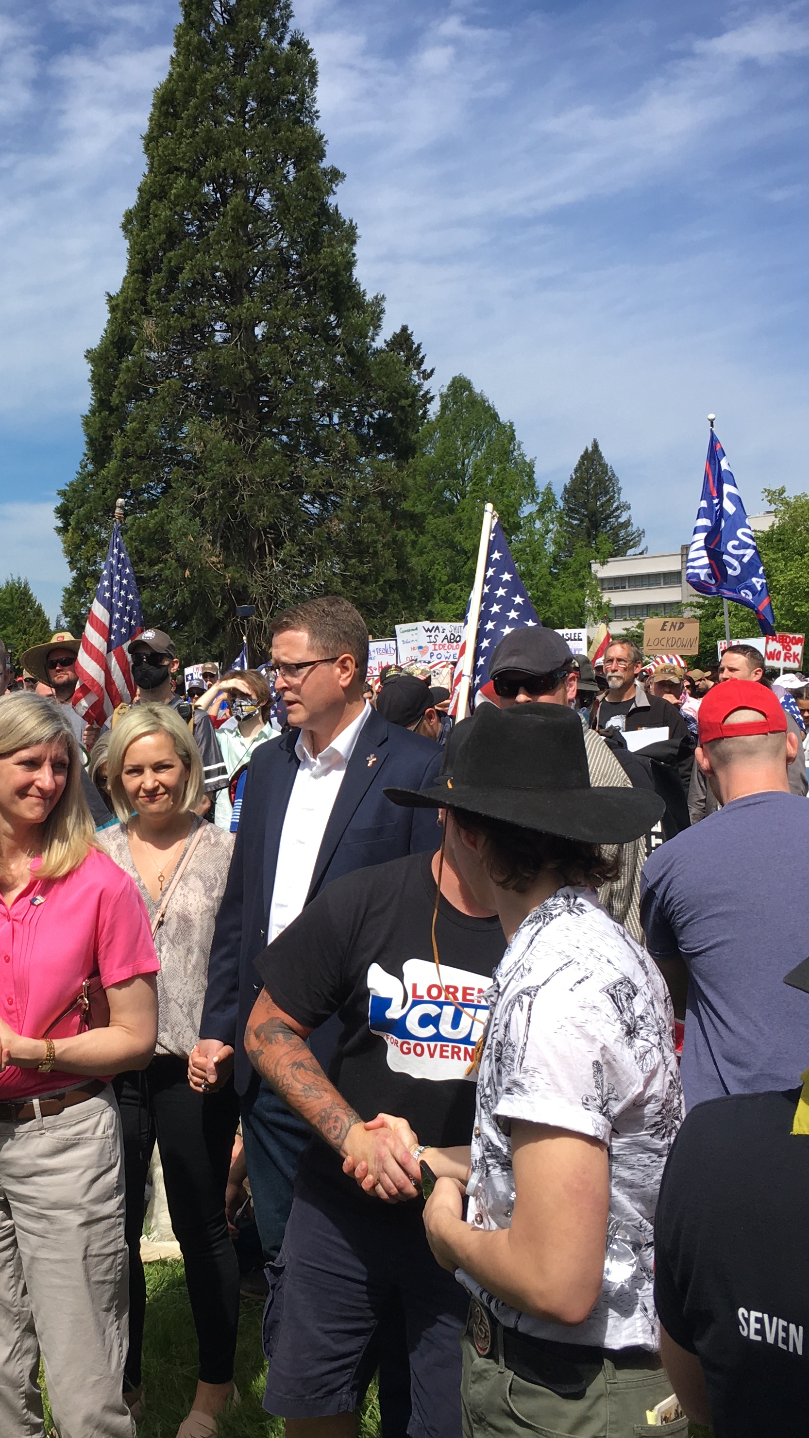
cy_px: 708
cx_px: 159
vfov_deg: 47.4
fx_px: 1640
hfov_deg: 27.2
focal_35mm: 43
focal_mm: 4.15
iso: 25
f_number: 2.2
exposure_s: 1/1832
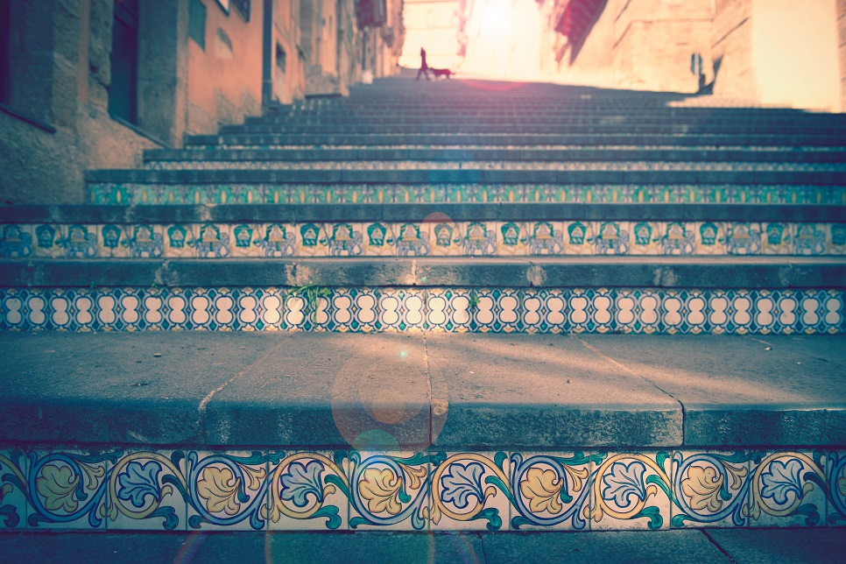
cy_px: 282
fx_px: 681
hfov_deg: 63.7
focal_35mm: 29
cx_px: 423
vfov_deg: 45.0
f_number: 4.5
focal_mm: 29
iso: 100
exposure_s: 1/320
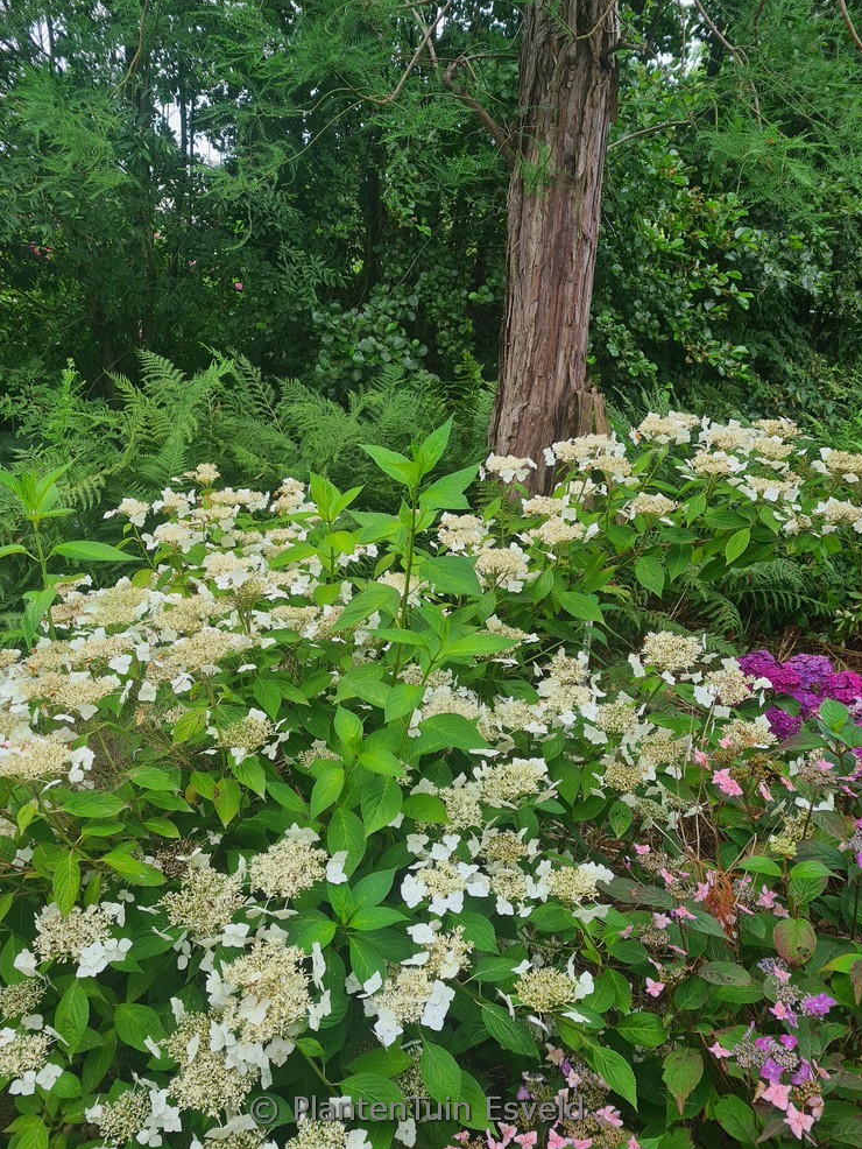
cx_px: 419
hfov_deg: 51.4
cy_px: 593
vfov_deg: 65.3
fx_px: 896
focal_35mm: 27
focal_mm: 5.4
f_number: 1.8
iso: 50
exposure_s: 1/544
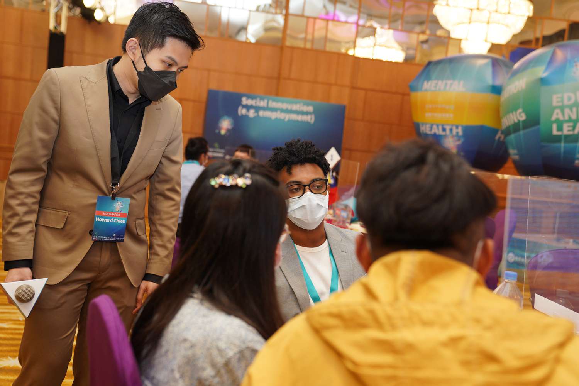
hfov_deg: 46.4
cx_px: 290
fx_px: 675
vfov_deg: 31.9
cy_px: 193
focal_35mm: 42
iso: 1600
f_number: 3.2
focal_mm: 42
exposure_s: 1/200
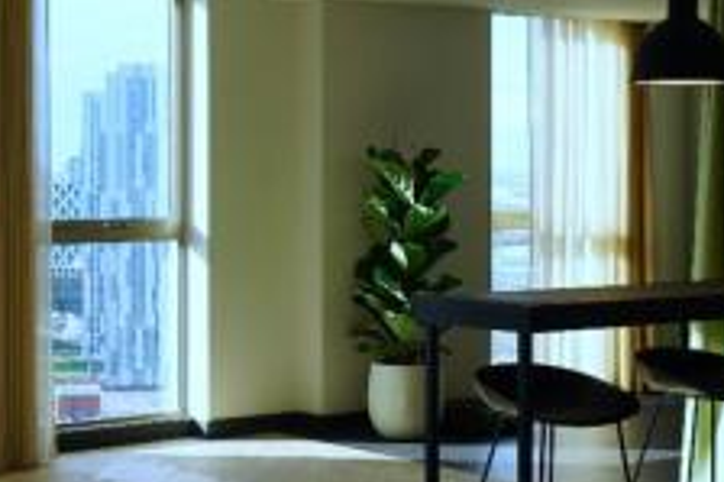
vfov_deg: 16.4
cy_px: 196
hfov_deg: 24.3
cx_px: 197
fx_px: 1668
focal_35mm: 83
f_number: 6.3
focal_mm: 39
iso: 100
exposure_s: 1/60
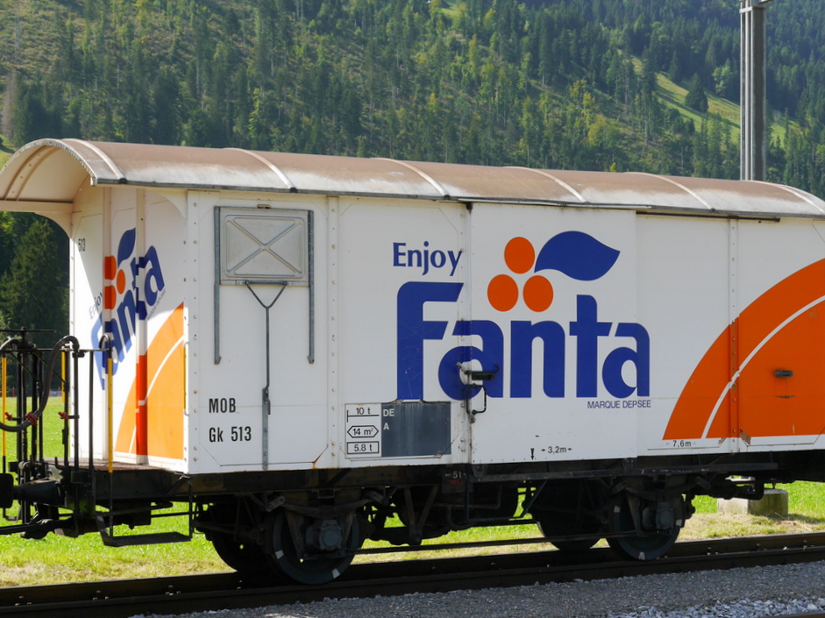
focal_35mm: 74
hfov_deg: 26.3
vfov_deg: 19.9
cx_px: 454
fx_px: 1763
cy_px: 356
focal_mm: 29
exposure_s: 1/250
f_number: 7.1
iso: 160
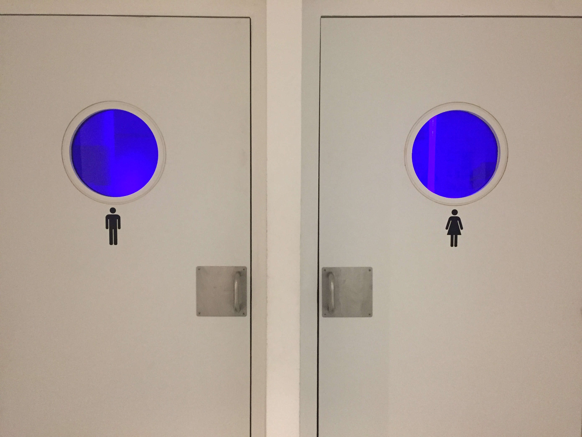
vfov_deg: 48.2
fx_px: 488
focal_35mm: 29
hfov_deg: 61.7
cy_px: 218
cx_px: 291
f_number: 2.2
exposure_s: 1/17
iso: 250
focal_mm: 4.15
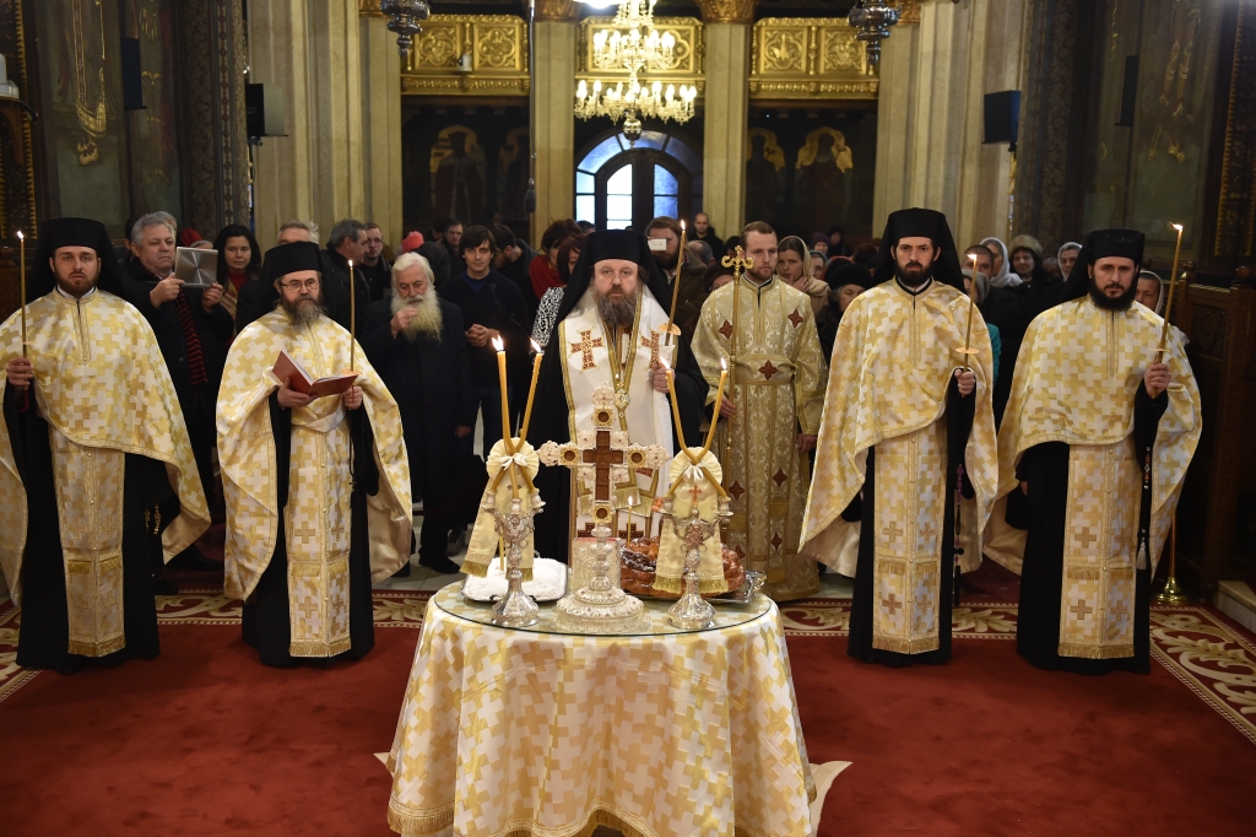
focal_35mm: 38
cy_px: 418
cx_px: 628
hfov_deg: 50.7
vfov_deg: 35.0
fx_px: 1325
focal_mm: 38
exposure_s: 1/125
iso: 1600
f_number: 3.2
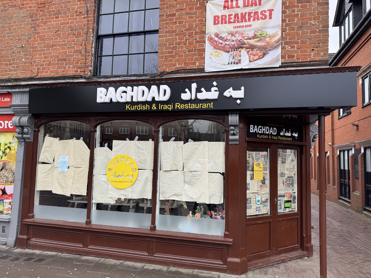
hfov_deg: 71.6
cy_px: 139
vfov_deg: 56.8
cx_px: 186
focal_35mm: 24
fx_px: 257
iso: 80
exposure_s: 1/345
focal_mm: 6.76
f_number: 1.78
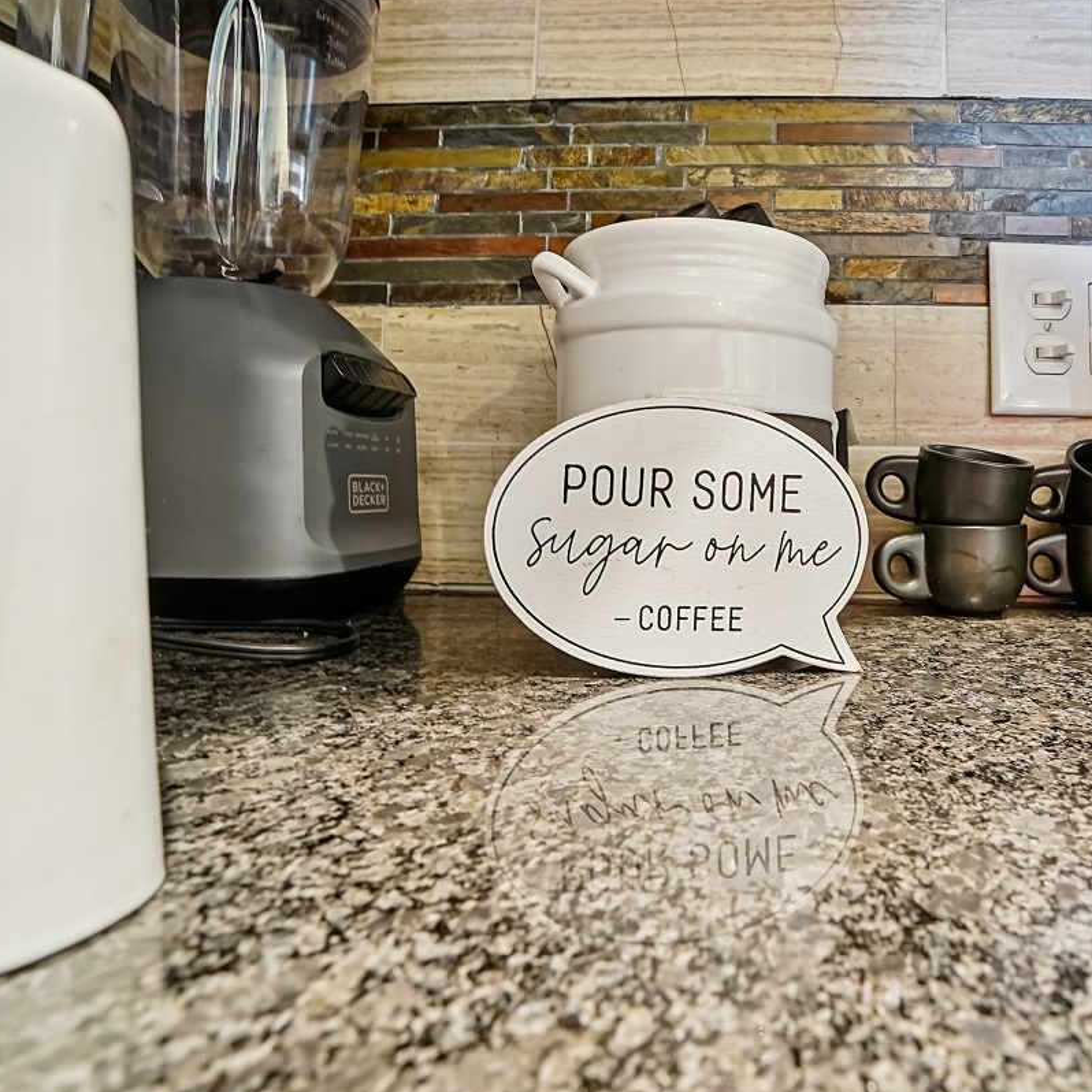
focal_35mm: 19
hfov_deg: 74.6
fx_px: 678
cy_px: 573
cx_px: 751
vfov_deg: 77.6
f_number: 8
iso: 1250
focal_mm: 14
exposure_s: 1/3.33
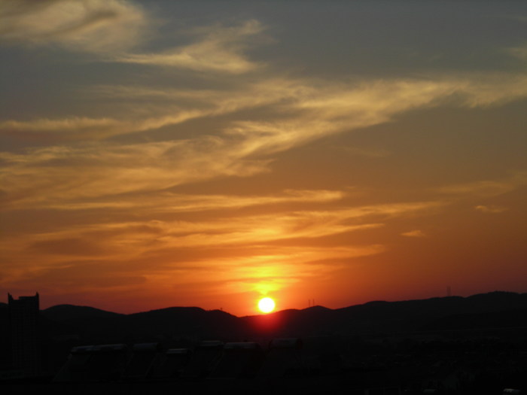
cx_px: 264
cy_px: 198
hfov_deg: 17.0
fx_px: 1766
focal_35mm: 116
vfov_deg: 12.8
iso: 50
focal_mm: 19.2
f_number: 5.3
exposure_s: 1/204
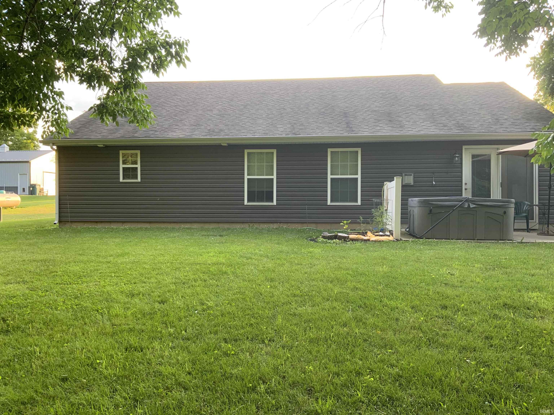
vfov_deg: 48.2
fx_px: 464
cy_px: 208
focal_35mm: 29
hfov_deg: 61.7
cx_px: 277
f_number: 1.8
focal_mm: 3
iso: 40
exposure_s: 1/122
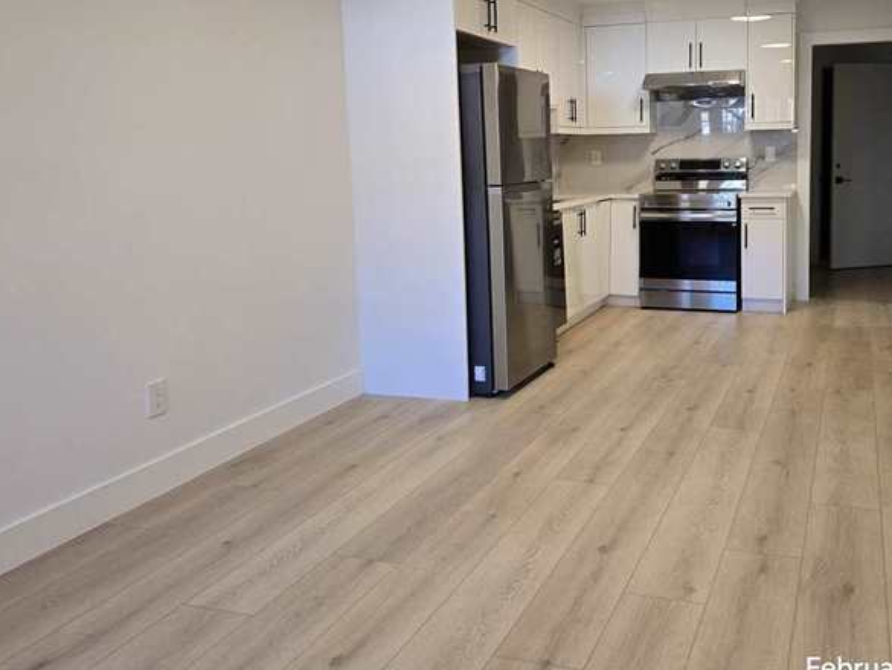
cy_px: 259
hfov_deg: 54.5
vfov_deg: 42.7
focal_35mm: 33
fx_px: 851
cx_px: 578
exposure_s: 1/120
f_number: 1.7
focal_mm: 6.3
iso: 125
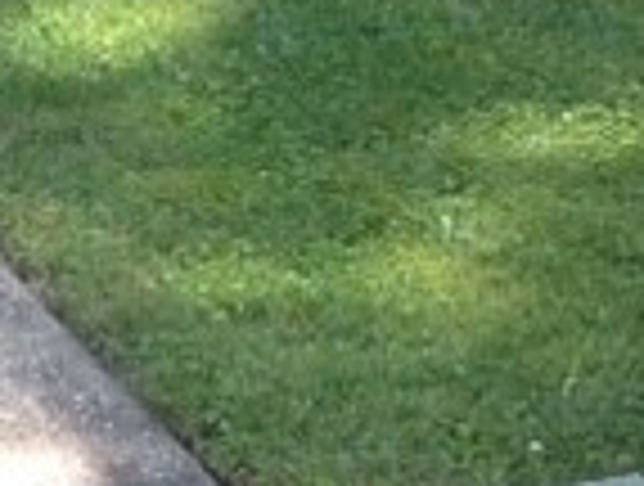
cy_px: -216
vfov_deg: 9.3
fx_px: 2910
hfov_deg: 11.9
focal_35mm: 156
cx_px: -392
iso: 50
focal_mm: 4.28
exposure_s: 1/299
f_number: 2.4
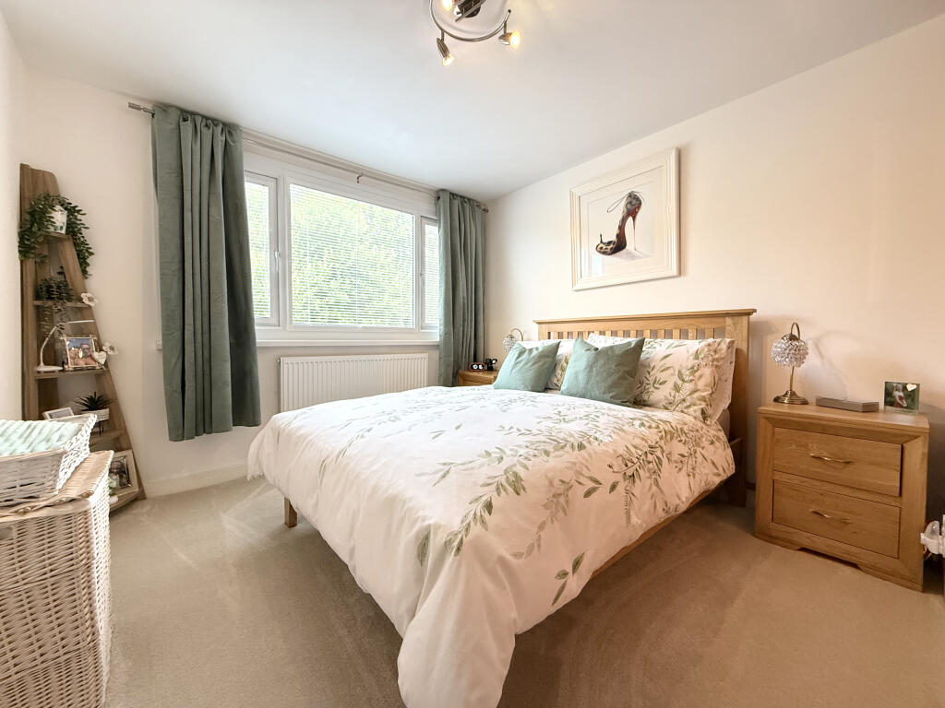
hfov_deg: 102.1
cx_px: 472
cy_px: 354
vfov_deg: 85.7
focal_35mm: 14
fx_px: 382
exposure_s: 1/99
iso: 320
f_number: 2.2
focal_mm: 2.22
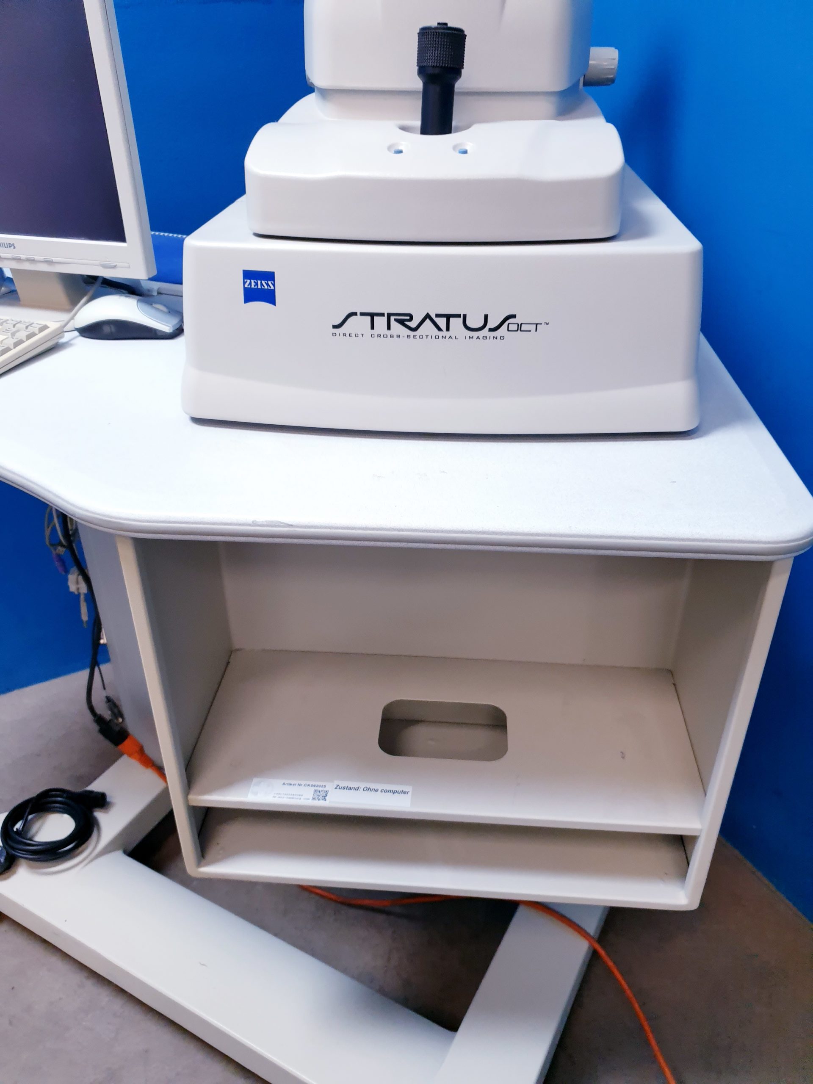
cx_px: 406
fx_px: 814
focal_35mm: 26
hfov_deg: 53.1
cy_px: 542
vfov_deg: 67.3
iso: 160
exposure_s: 1/50
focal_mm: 4.3
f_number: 1.5
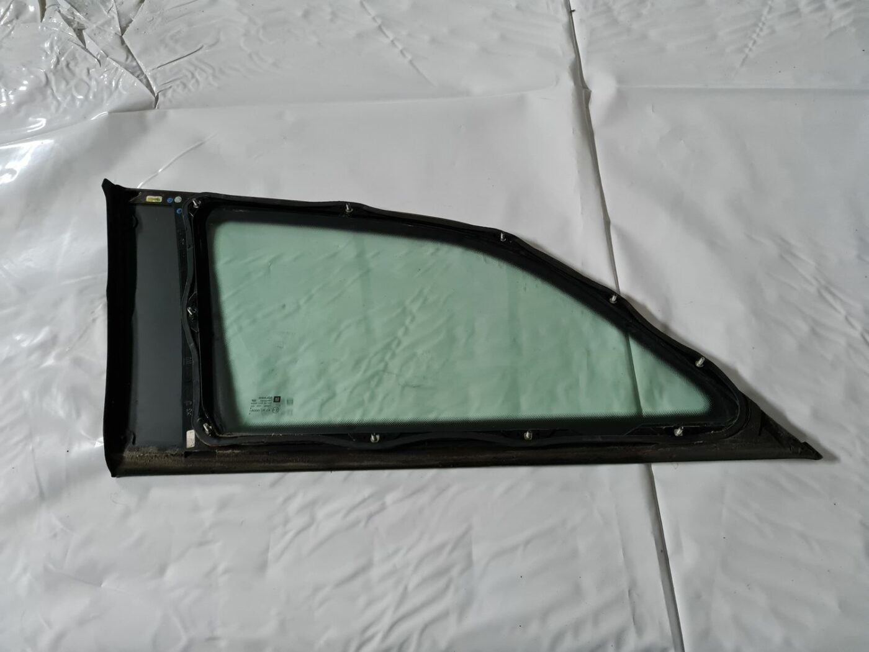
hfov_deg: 67.3
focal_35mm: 26
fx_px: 653
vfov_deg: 53.1
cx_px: 434
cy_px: 326
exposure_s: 1/33
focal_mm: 5.4
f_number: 1.8
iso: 640
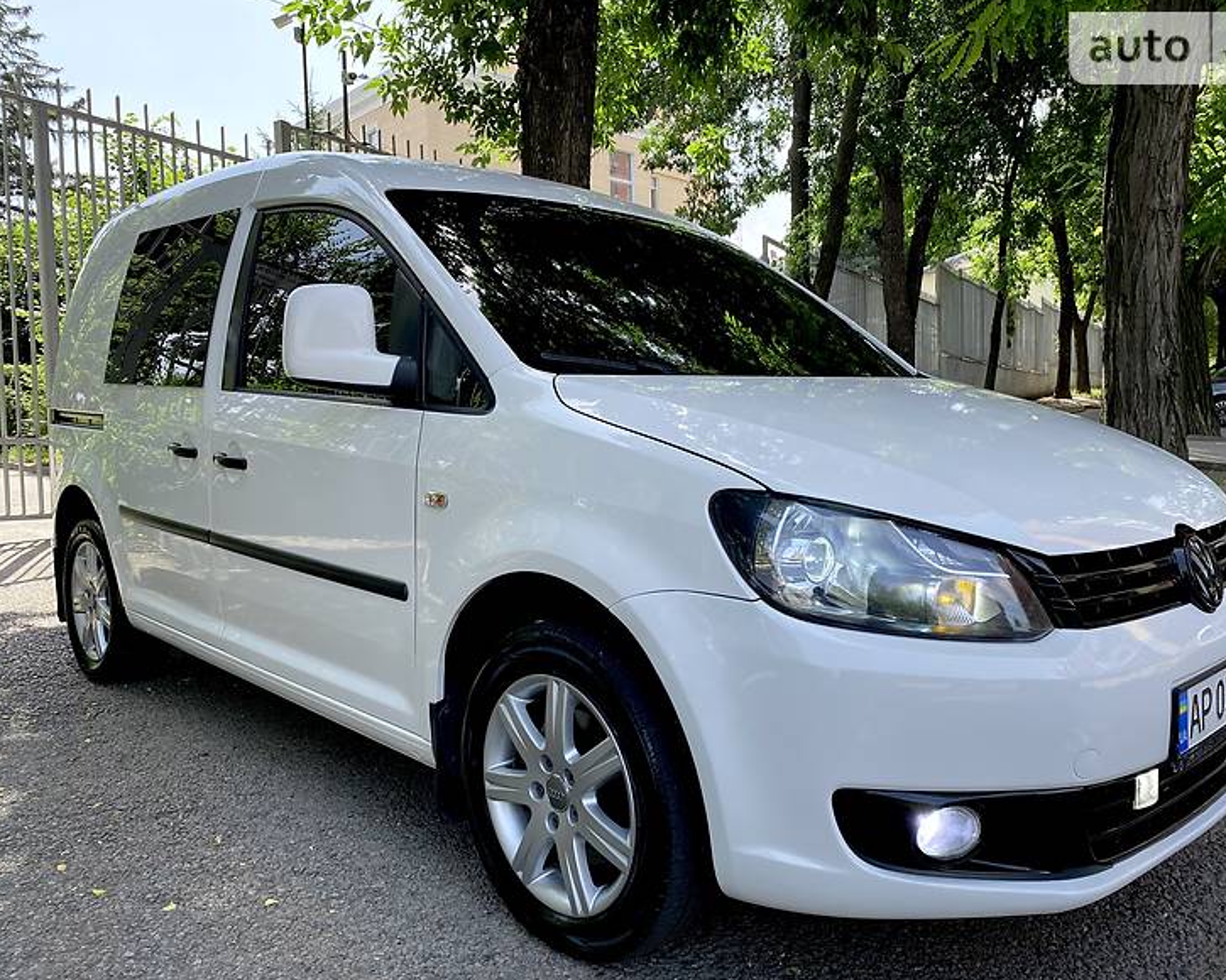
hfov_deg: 62.1
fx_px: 1016
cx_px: 661
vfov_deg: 51.5
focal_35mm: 28
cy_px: 498
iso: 32
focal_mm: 4.2
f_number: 1.8
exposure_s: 1/519
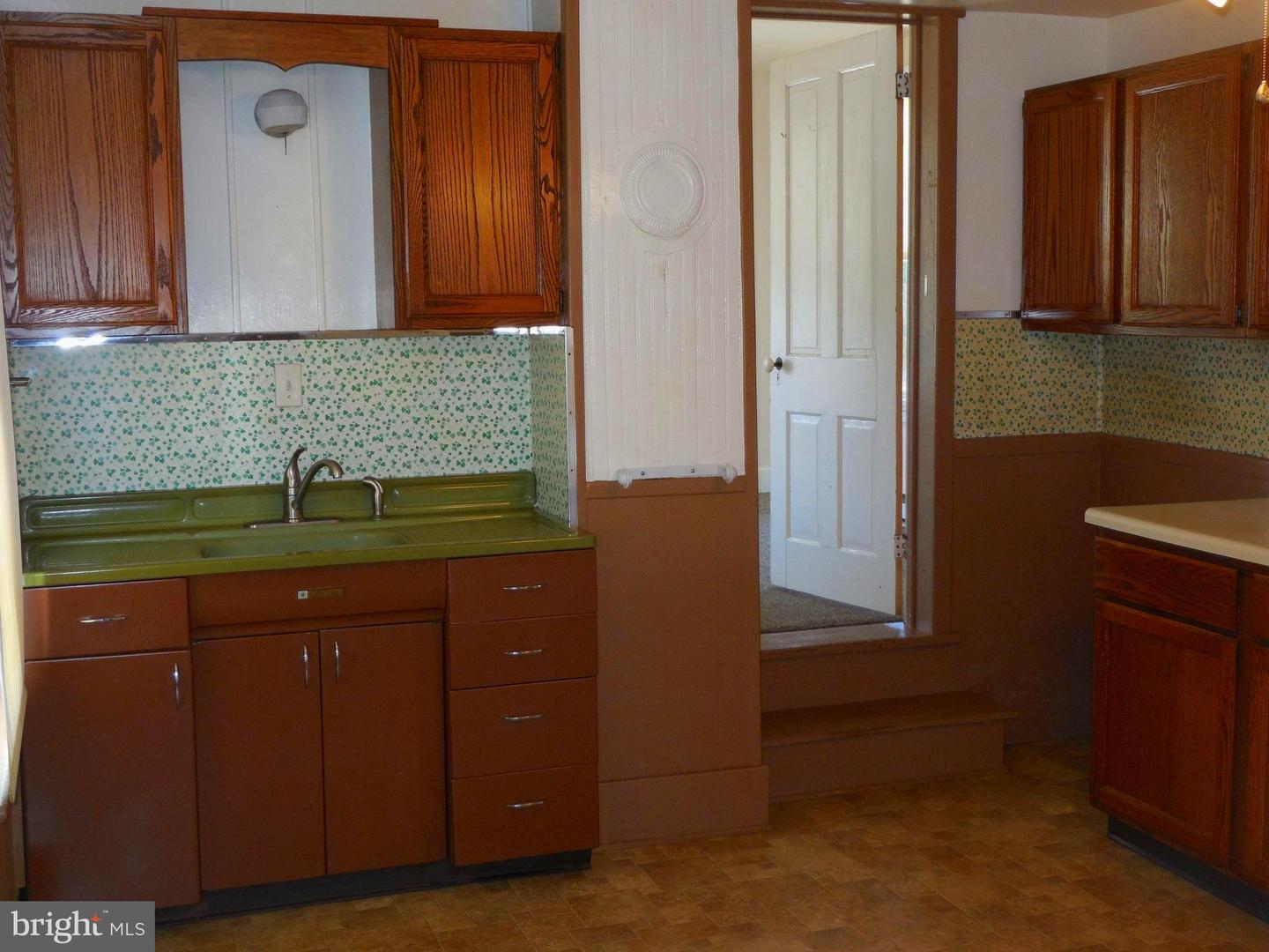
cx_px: 634
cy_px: 476
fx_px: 1686
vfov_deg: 31.5
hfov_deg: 41.2
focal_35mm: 46
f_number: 3.8
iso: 280
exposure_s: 1/30
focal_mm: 8.2
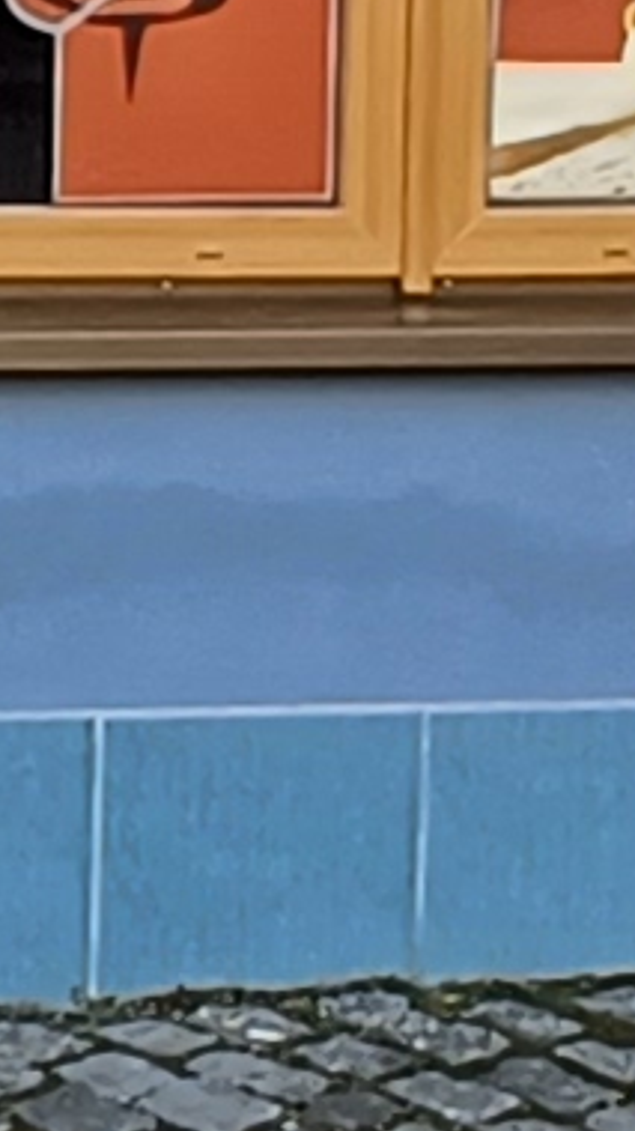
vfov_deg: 14.2
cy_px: 54
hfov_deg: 7.8
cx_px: -560
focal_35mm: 150
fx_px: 4493
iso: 40
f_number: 2.2
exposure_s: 1/149
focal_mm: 1.64
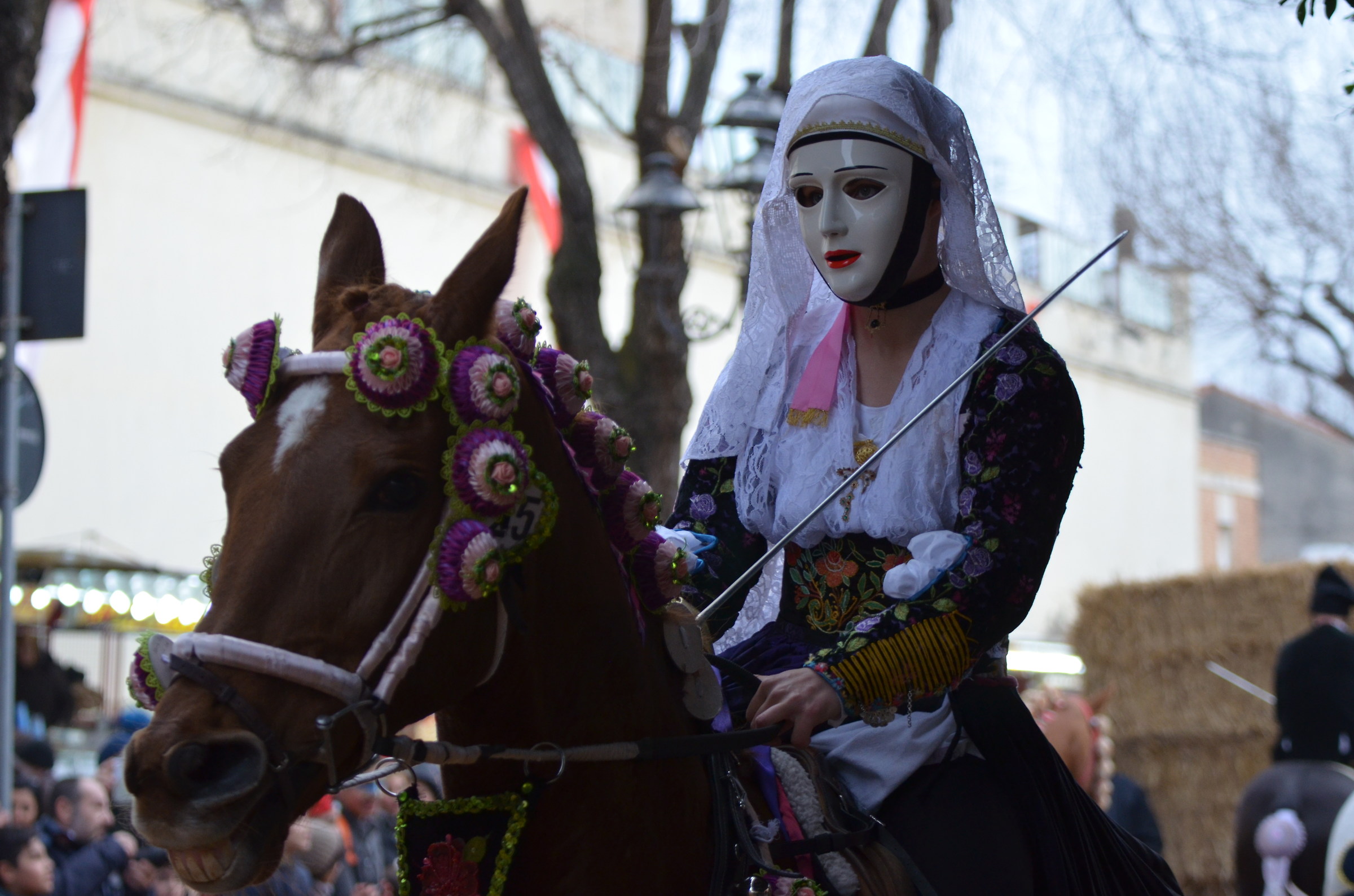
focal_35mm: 105
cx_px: 677
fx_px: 3941
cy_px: 448
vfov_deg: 13.0
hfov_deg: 19.5
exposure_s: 1/320
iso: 800
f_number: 4
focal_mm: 70
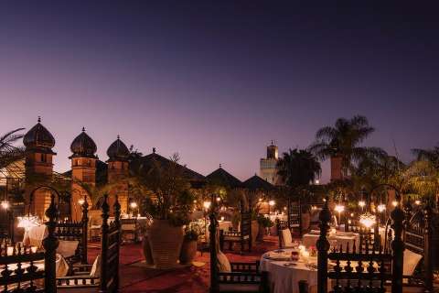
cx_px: 220
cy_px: 146
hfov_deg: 76.1
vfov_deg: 55.1
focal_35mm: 23
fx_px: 280
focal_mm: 23
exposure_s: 6
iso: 280
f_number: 11
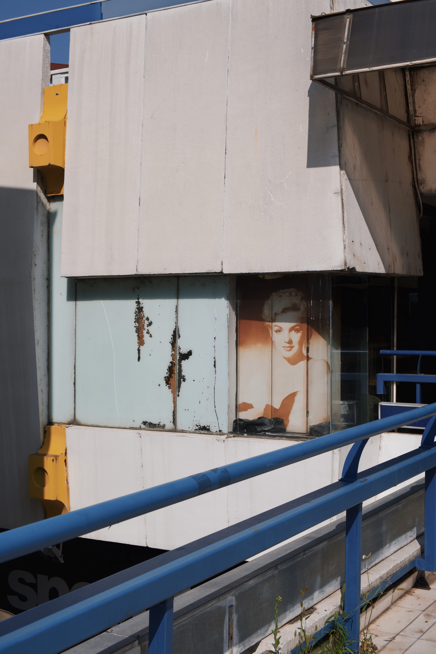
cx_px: 218
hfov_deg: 27.5
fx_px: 890
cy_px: 327
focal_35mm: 49
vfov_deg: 40.3
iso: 160
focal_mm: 32.9
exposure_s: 1/1800
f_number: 7.1
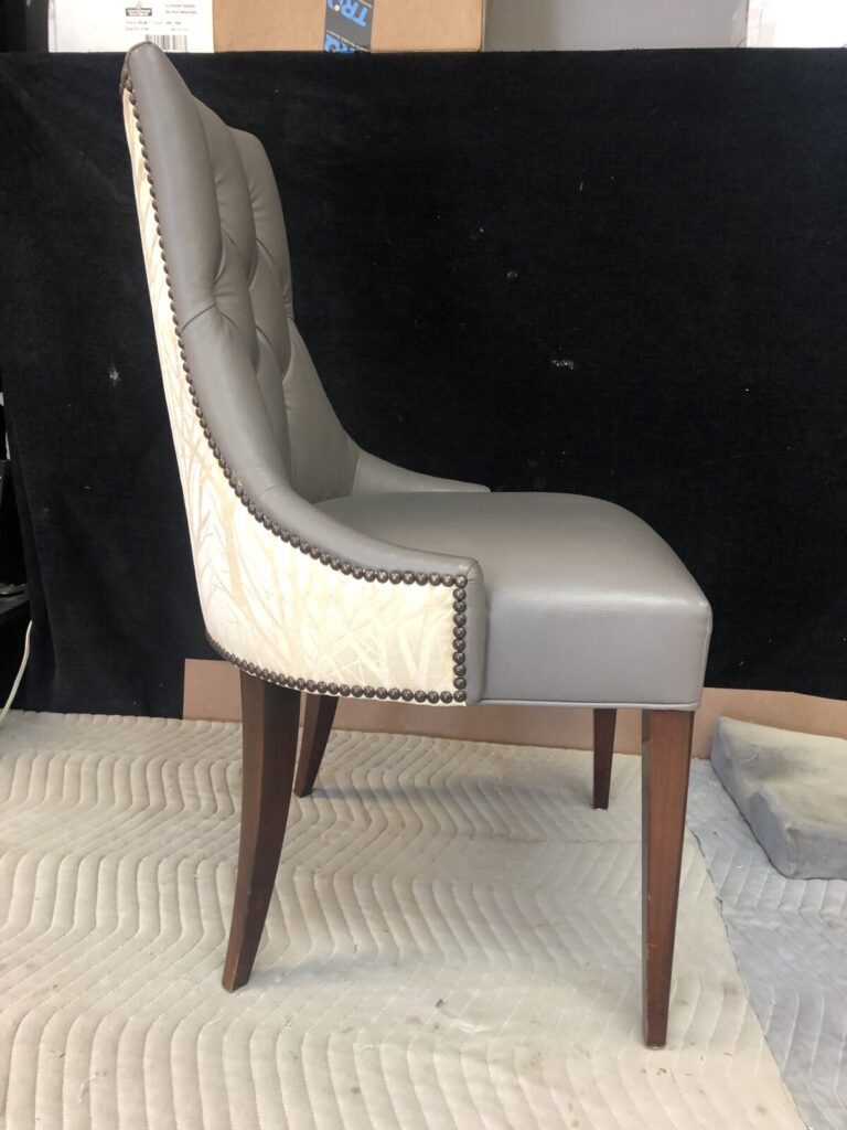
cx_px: 424
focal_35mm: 28
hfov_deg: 49.7
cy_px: 565
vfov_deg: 63.4
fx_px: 913
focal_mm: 3.99
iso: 40
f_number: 1.8
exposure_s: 1/15
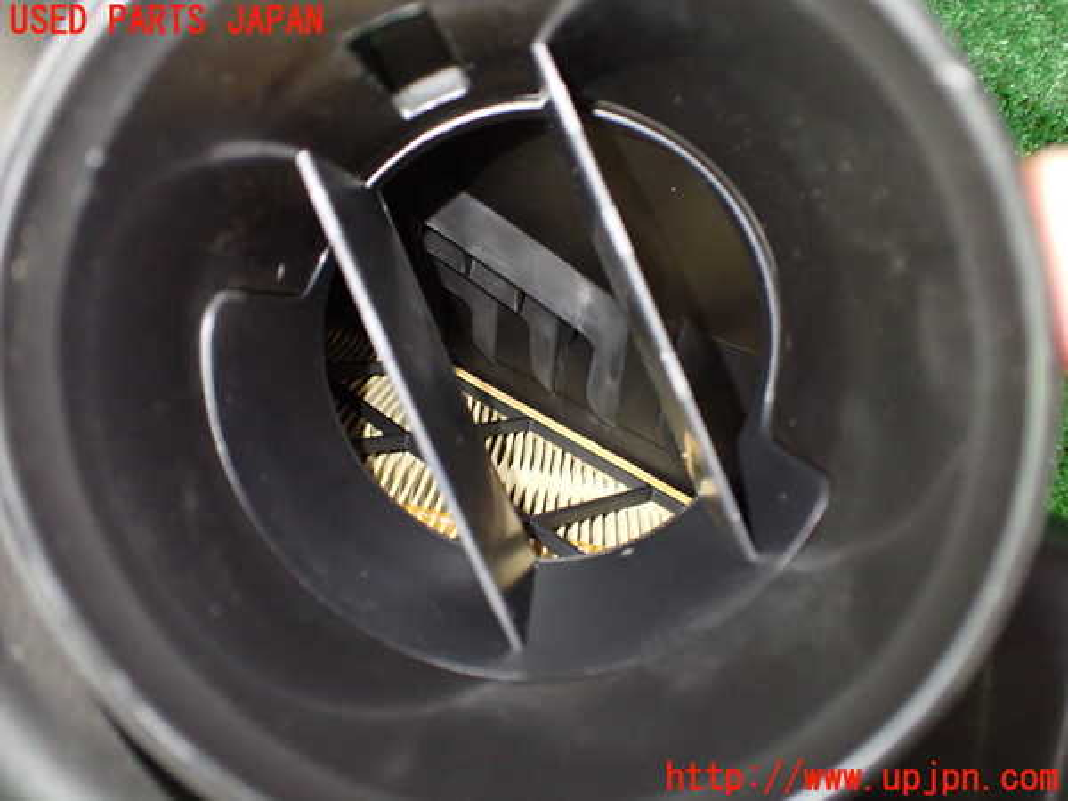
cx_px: 534
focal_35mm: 30
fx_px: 926
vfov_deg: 46.8
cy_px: 400
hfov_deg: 60.0
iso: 1000
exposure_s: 1/30
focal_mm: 5.4
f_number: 2.3
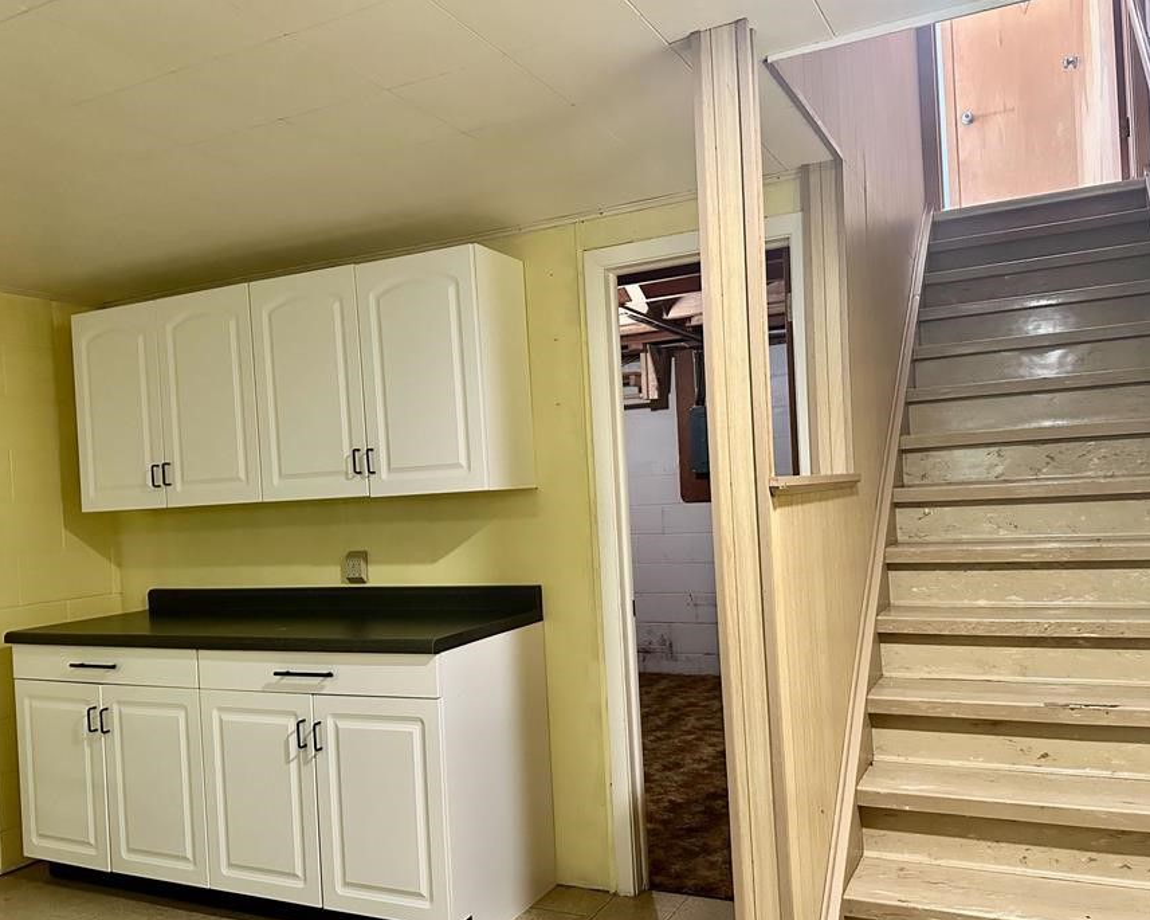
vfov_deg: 51.5
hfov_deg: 62.2
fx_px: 953
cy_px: 493
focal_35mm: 28
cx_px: 597
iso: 800
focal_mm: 6.86
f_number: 1.78
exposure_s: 1/60
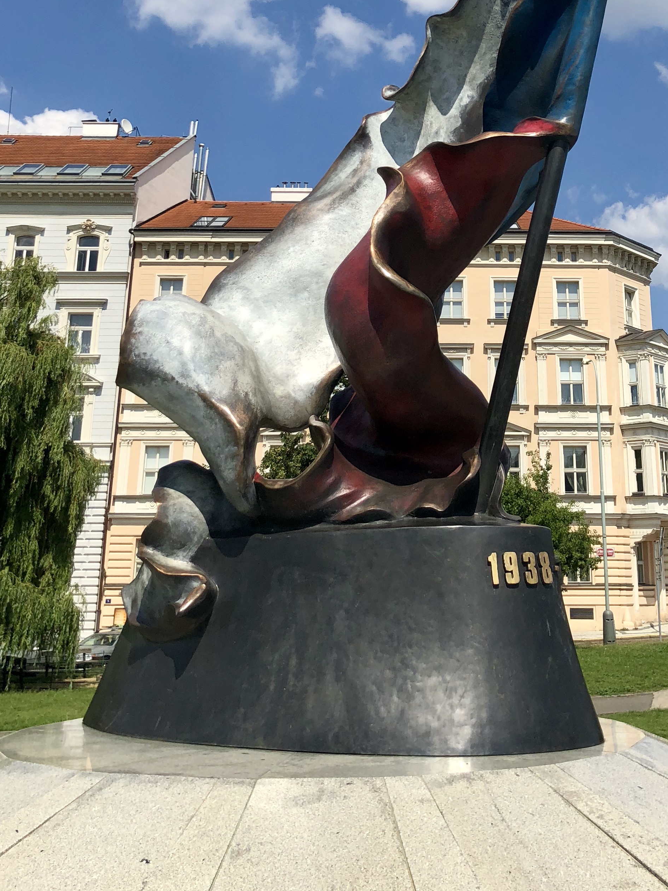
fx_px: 1158
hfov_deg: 31.9
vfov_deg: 40.4
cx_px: 450
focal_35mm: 45
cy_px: 180
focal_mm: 4
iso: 20
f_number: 1.8
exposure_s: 1/3003
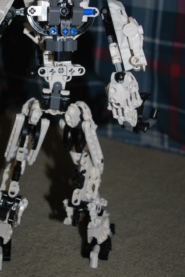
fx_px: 377
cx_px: 50
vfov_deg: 39.8
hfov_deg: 27.3
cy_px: 91
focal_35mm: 49
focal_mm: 22
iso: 200
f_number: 4
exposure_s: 1/60
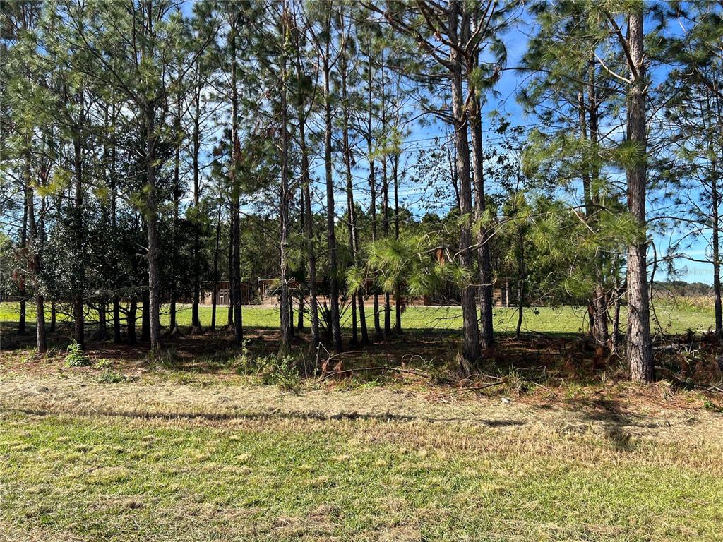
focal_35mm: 26
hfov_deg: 67.3
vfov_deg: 53.1
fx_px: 543
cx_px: 362
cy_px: 271
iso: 50
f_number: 1.5
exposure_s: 1/2045
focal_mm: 5.7
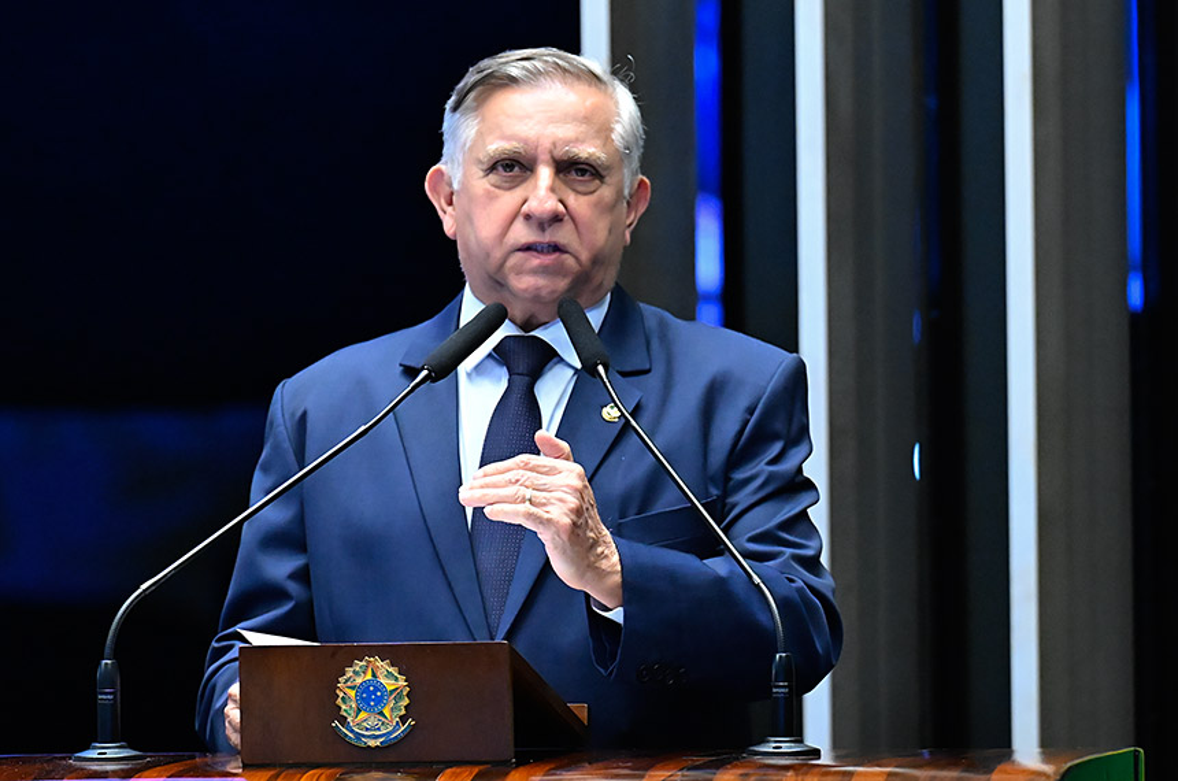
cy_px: 390
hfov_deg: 6.9
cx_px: 589
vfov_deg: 4.6
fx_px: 9798
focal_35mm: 300
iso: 6400
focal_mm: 200
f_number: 4
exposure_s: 1/125
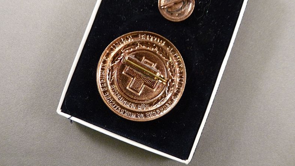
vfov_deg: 38.5
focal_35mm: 30
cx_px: 150
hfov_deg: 64.3
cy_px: 55
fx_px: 235
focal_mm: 4.8
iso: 400
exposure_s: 1/15
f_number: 2.8
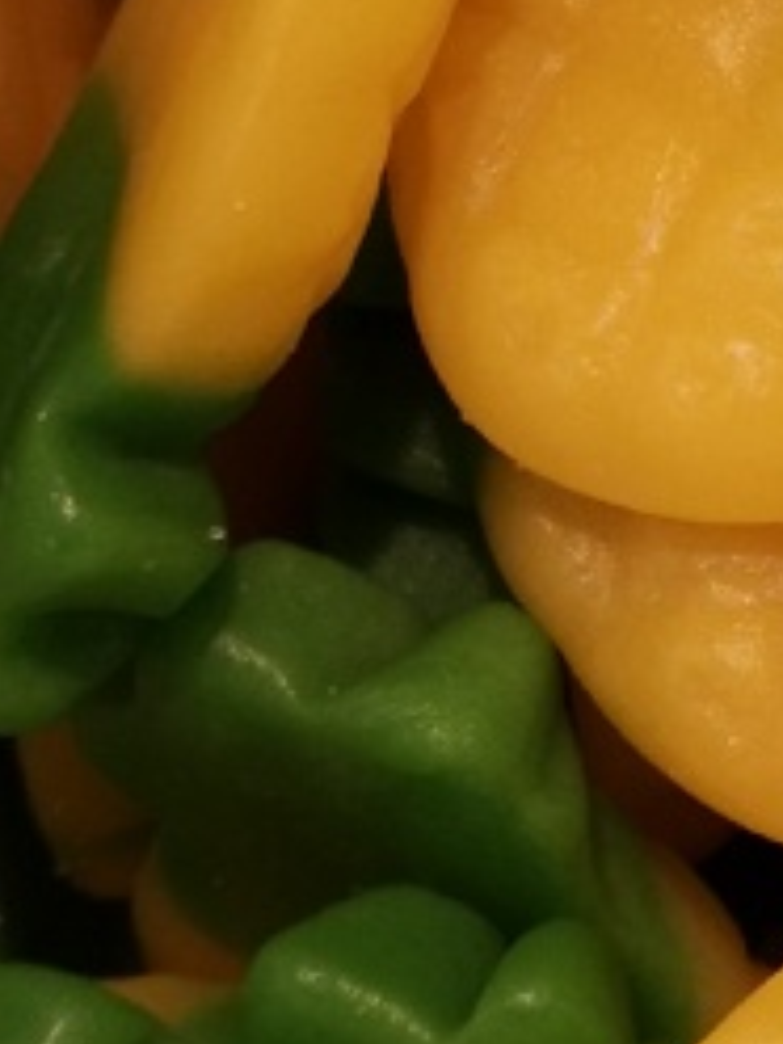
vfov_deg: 9.3
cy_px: -46
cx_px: 1254
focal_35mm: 210
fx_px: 6333
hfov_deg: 6.9
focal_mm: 3.95
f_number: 1.8
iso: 64
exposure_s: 1/100
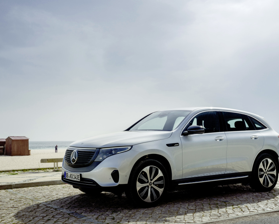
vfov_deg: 32.1
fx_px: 388
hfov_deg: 39.5
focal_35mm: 47
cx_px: 135
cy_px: 113
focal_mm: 41
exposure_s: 1/250
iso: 125
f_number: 9
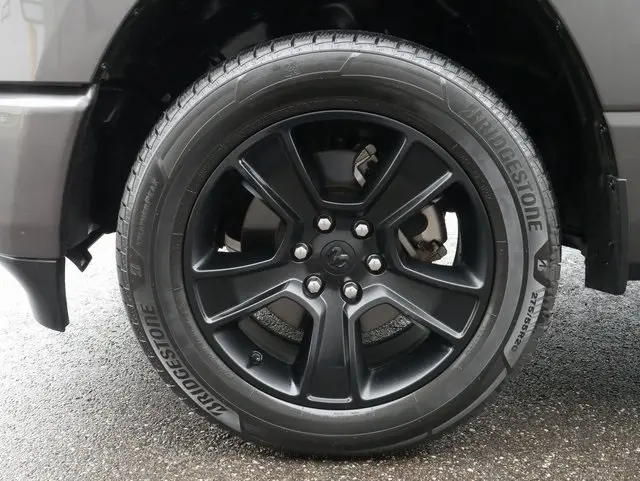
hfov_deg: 46.8
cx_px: 320
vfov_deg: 36.0
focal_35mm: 40
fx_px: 740
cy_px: 240
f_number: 10
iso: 3200
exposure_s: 1/30
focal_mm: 20
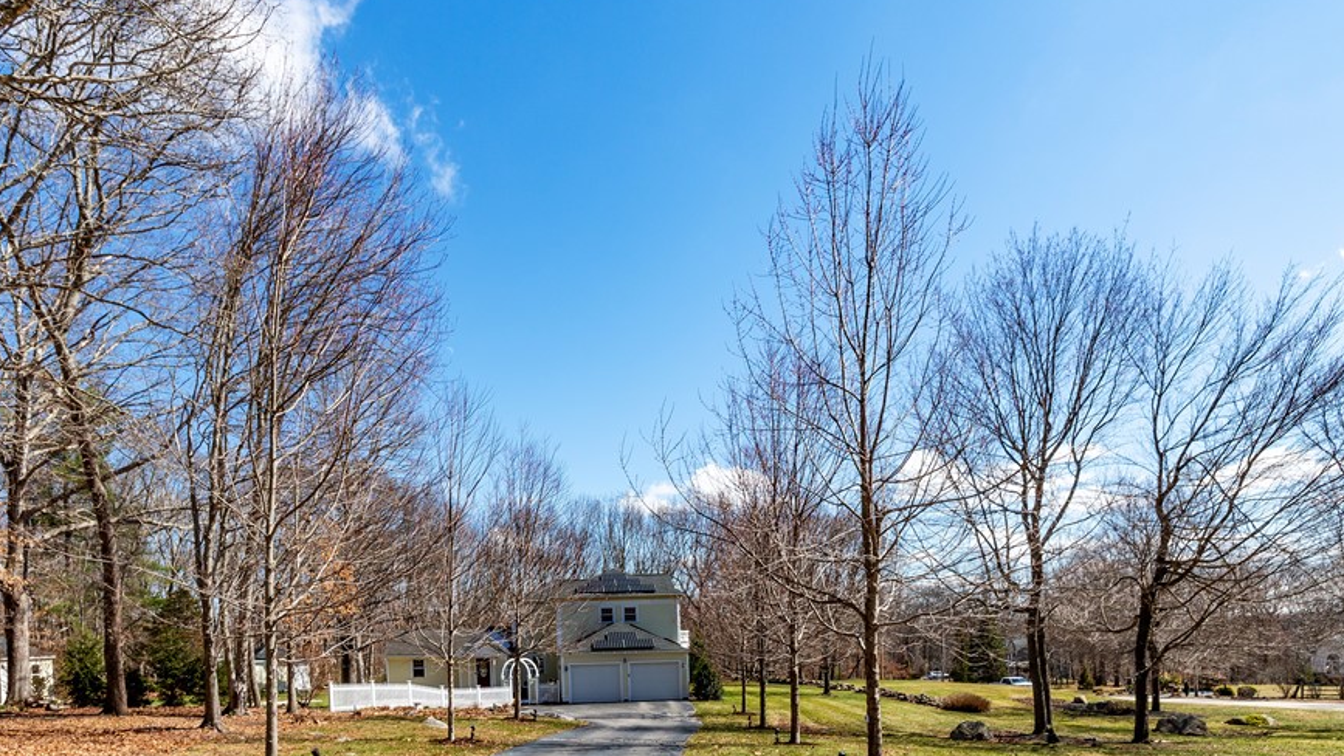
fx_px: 749
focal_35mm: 21
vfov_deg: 52.4
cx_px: 636
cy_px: 514
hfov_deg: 83.8
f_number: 9
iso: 100
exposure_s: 1/125
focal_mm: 16
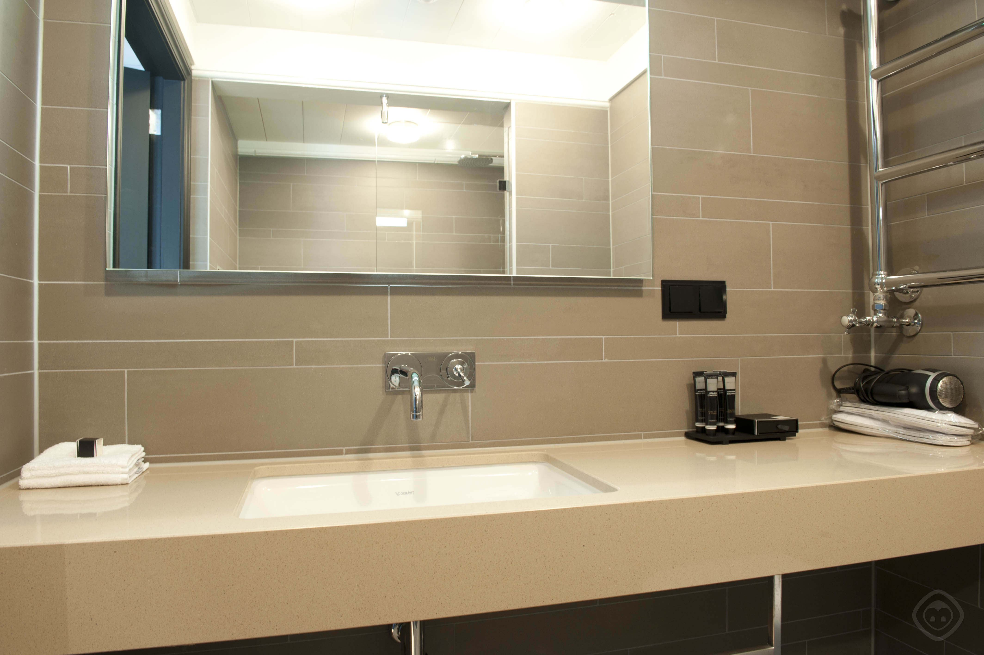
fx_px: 656
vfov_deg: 53.1
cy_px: 328
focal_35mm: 24
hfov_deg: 73.8
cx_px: 492
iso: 400
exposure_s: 1.6
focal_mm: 24
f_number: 10
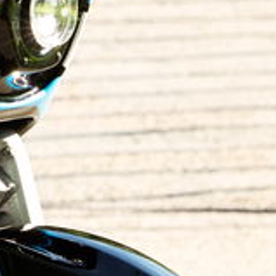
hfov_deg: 1.1
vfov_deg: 1.1
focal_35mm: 1581
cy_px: -83
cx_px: -385
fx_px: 14262
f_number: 7.1
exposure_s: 1/250
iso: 400
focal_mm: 185
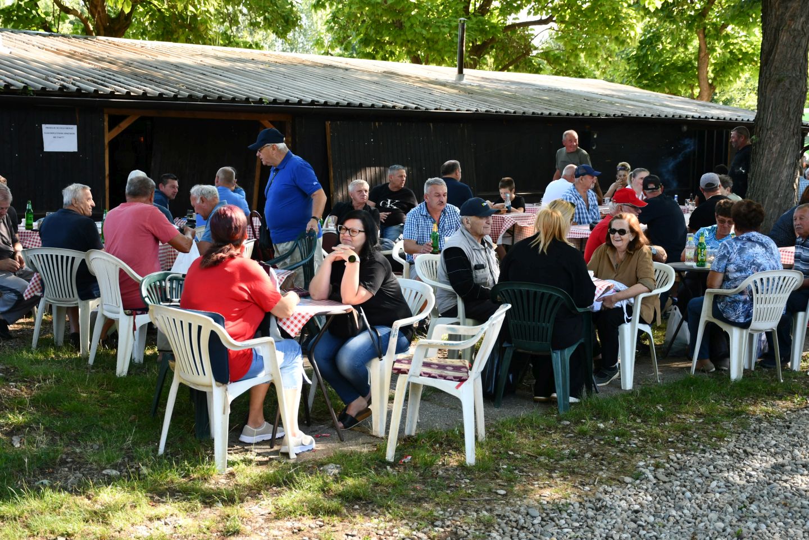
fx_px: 1146
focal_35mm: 51
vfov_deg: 26.5
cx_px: 404
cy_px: 270
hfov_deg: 38.9
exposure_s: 1/250
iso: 400
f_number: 4.5
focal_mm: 34
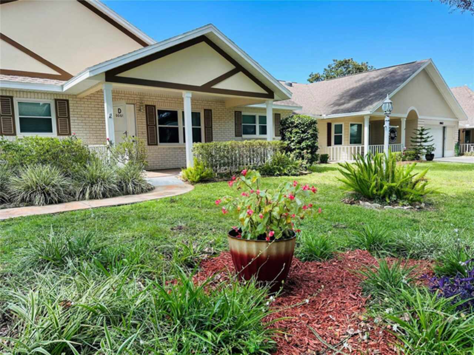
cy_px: 178
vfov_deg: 56.8
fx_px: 329
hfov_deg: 71.6
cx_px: 237
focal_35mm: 24
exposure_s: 1/894
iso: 80
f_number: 1.78
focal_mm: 6.86
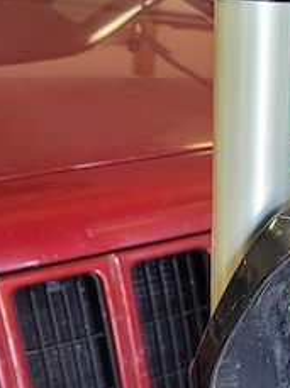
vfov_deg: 21.3
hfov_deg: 15.1
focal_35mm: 91
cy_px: 322
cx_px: 417
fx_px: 1019
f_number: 1.8
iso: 200
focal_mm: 5.4
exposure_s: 1/39
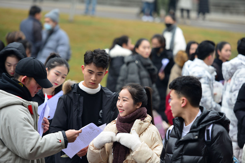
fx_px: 1055
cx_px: 122
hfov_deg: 13.2
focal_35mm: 155
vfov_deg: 8.9
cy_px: 82
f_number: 2.8
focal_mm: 155
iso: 200
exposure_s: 1/80
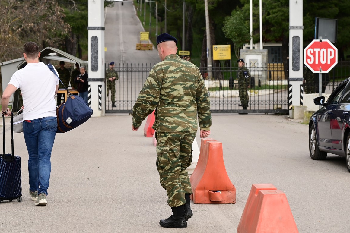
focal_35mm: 109
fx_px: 1059
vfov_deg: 12.5
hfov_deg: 18.7
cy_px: 73
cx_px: 136
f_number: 5
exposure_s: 1/640
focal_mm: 79
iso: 320
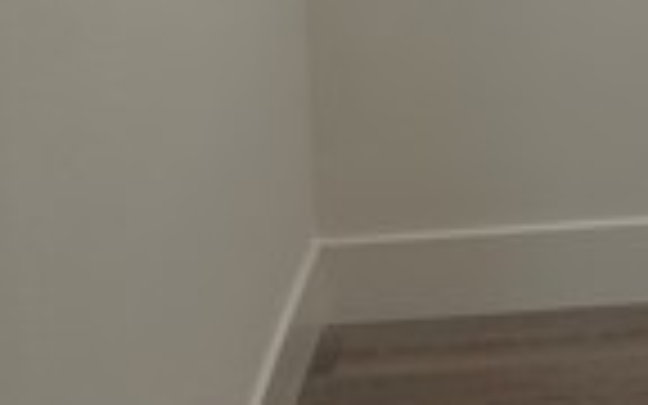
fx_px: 1996
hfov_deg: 17.3
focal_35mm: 113
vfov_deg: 10.8
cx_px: 846
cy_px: -324
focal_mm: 6.86
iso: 80
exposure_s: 1/121
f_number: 1.78
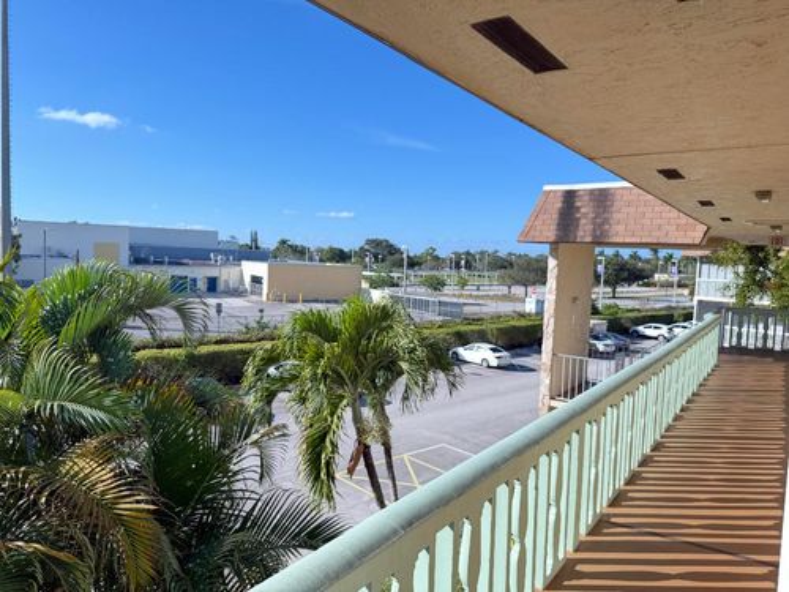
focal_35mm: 24
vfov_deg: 56.8
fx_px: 547
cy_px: 296
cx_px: 394
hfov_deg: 71.6
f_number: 1.78
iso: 80
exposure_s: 1/584
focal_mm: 6.76
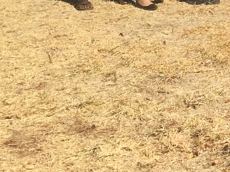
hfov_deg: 13.0
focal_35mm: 138
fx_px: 917
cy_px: -129
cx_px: 410
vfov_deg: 10.2
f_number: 2.2
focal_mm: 4.15
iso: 25
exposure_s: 1/1876
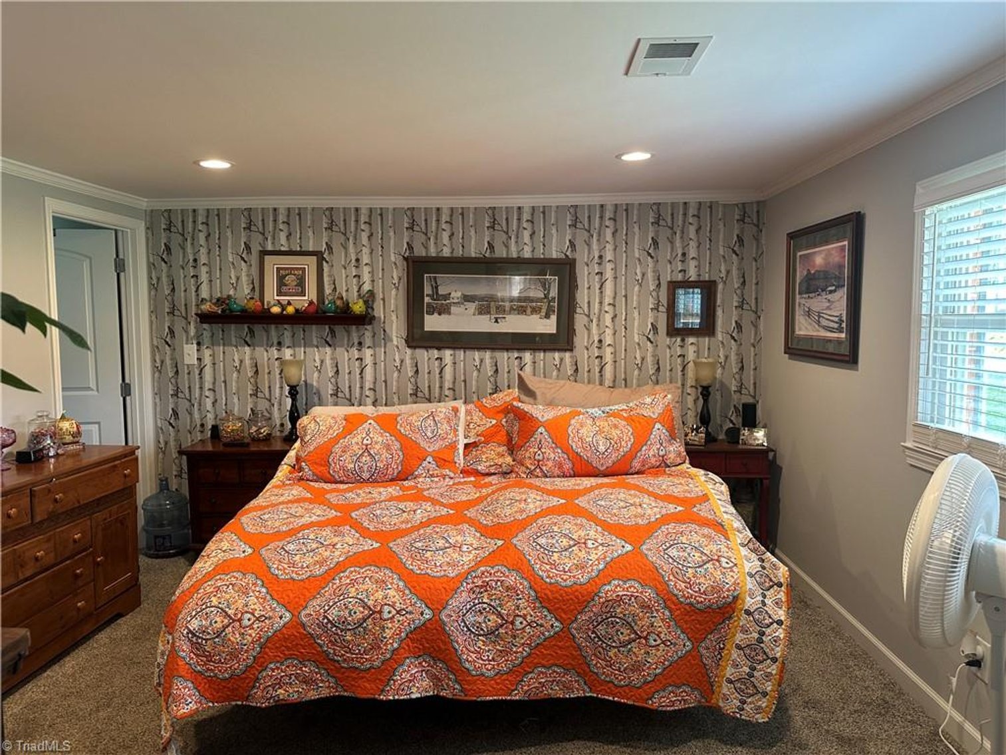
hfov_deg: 71.6
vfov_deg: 56.8
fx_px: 698
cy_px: 378
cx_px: 503
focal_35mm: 24
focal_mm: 6.86
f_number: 1.78
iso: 160
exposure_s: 1/60
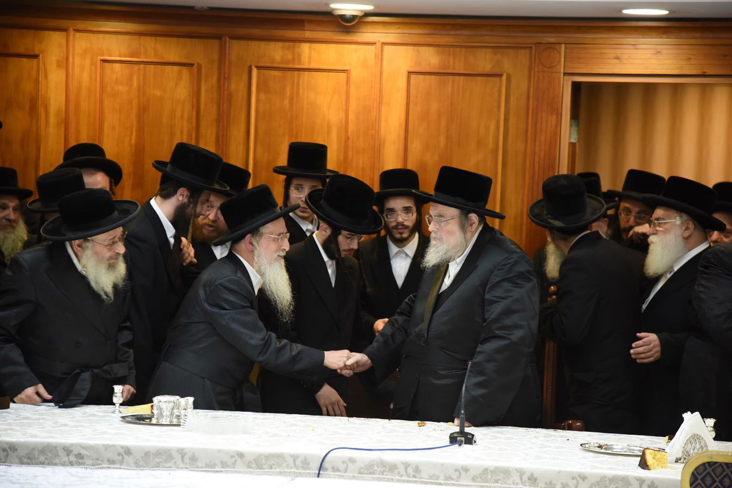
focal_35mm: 105
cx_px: 366
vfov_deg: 13.0
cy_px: 244
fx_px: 2135
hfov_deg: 19.5
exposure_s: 1/100
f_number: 4
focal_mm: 105
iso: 1600
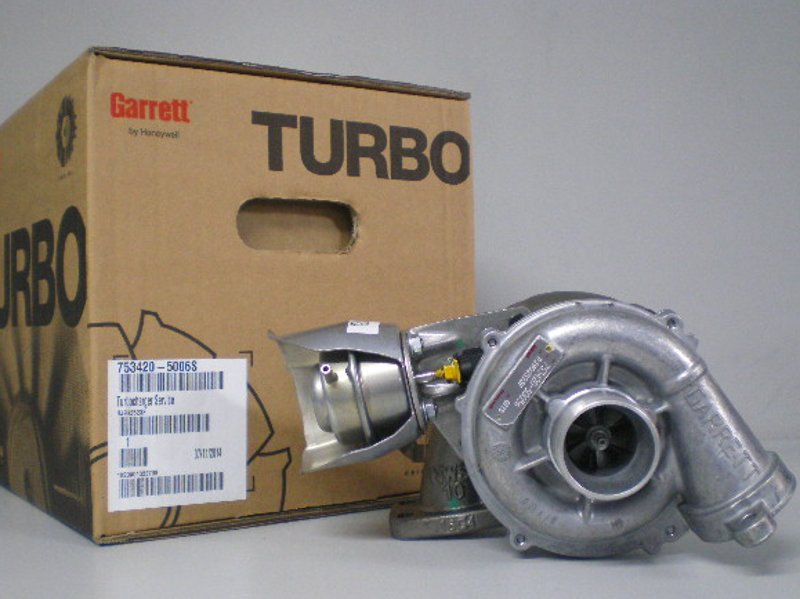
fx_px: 970
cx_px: 395
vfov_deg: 34.3
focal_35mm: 42
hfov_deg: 44.8
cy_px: 323
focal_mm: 6.3
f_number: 3.1
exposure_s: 1/30
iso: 320
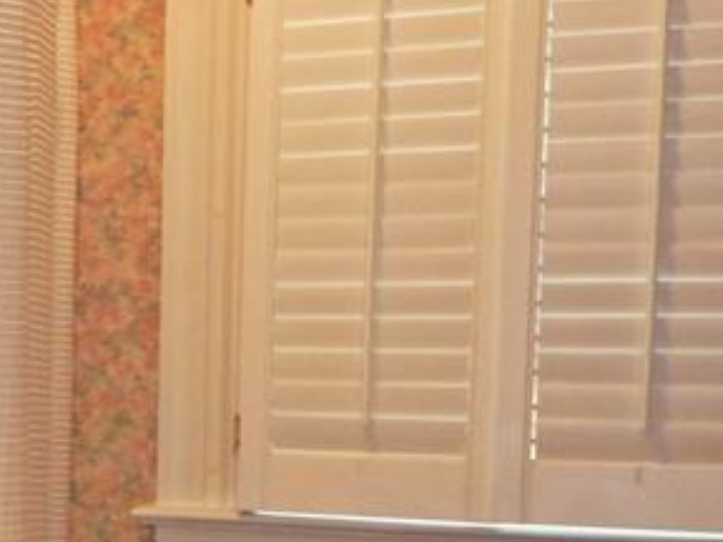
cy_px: 519
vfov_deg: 16.3
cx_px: -359
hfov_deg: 19.3
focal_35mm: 89
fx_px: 1859
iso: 200
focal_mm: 4.5
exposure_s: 1/30
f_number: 3.1
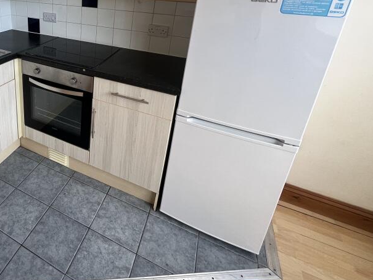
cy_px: 57
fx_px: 237
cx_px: 67
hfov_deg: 68.0
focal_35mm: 22
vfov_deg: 56.8
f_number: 1.8
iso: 100
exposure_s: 1/99
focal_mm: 1.57
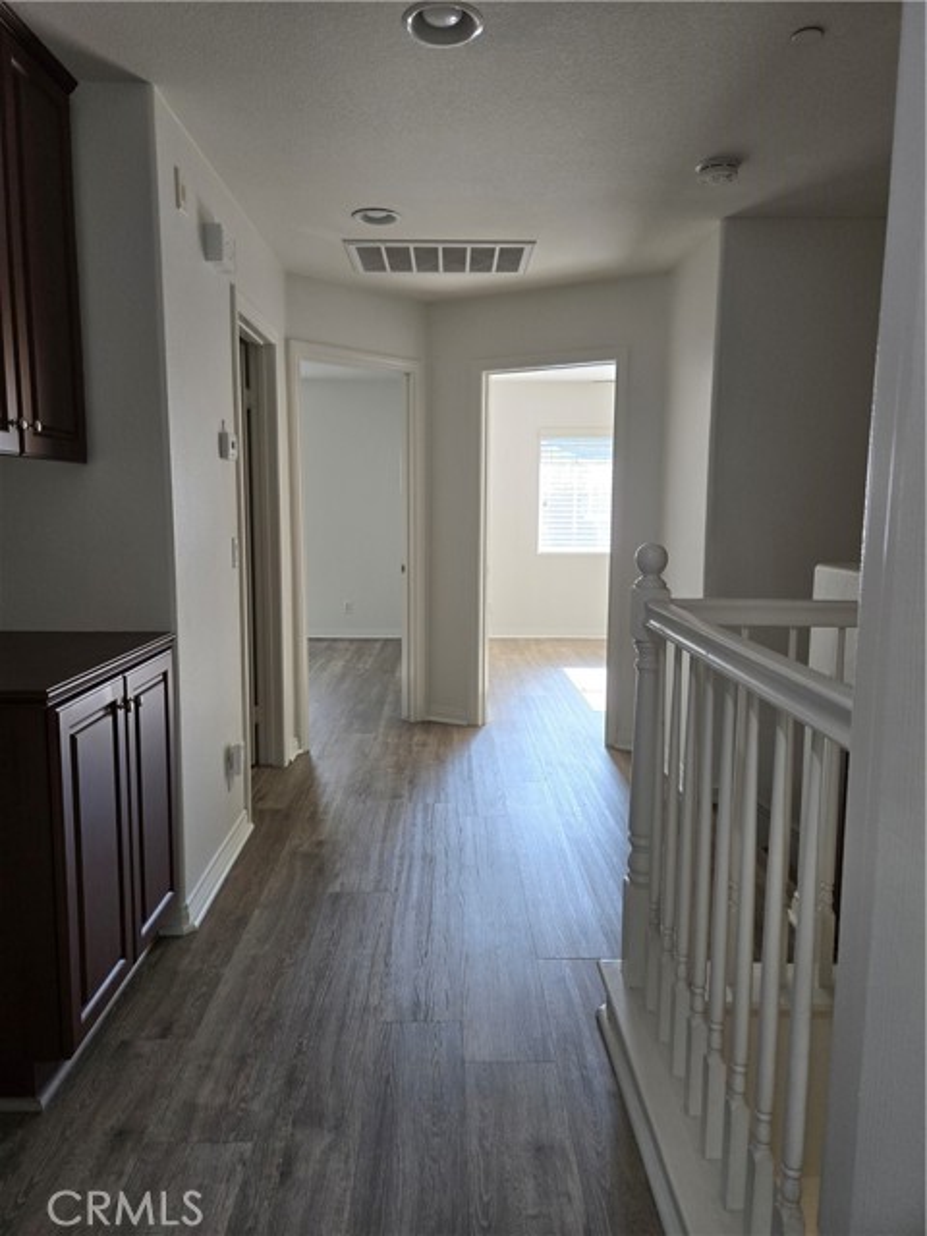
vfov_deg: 73.9
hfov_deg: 58.9
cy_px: 618
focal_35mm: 23
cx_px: 464
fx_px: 821
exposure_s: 1/120
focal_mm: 5.4
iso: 100
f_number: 1.8
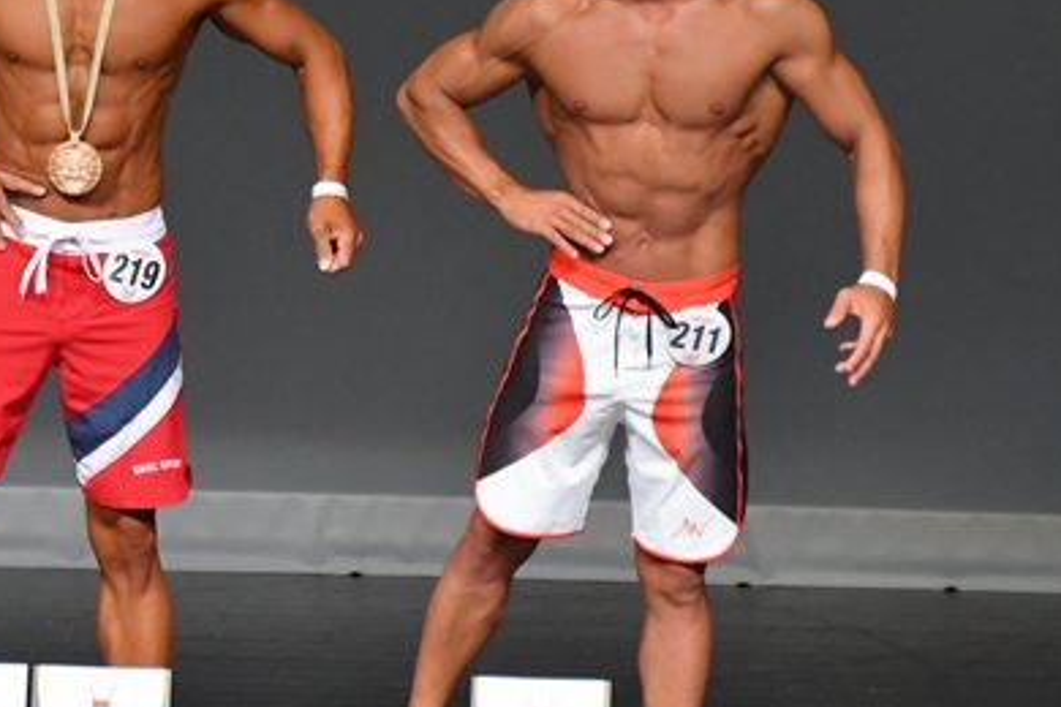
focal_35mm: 745
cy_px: 277
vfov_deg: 1.8
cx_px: 61
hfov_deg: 2.8
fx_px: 21955
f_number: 5.6
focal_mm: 250
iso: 5000
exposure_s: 1/400
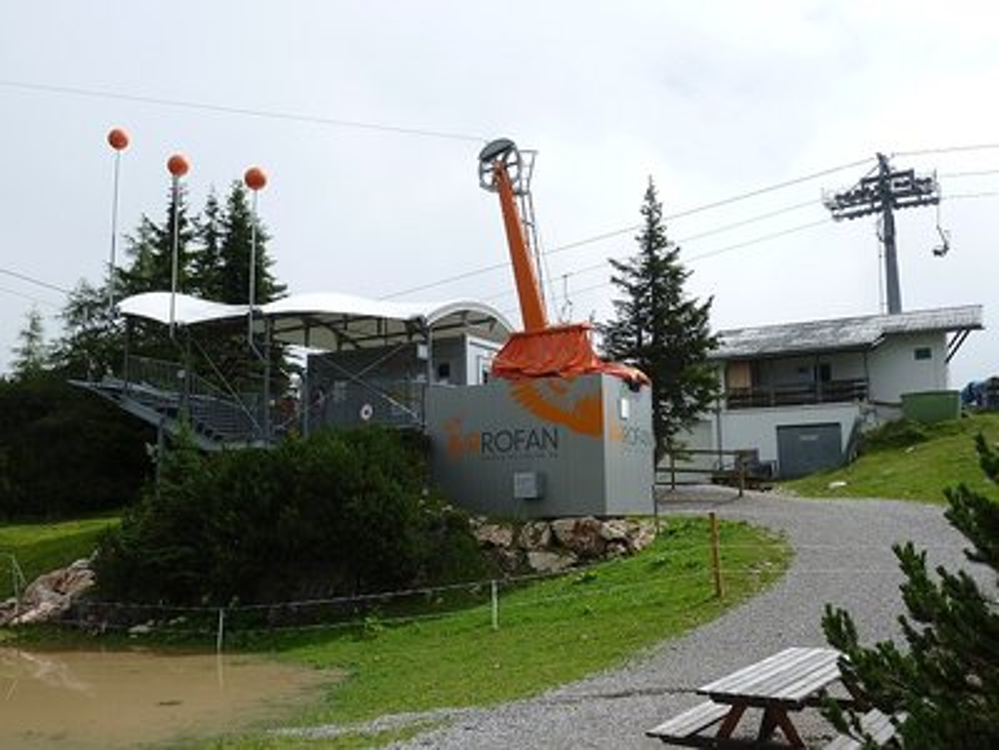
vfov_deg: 42.9
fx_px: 952
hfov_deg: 55.4
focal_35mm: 33
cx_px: 500
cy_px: 375
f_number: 3.7
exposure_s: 1/1000
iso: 80
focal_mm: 5.9
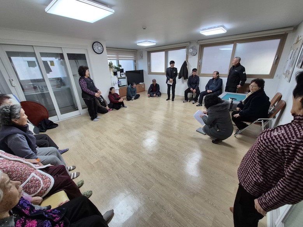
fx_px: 114
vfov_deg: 89.9
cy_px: 114
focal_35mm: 13
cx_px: 152
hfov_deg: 106.2
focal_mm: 1.74
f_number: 2.2
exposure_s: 1/60
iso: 160
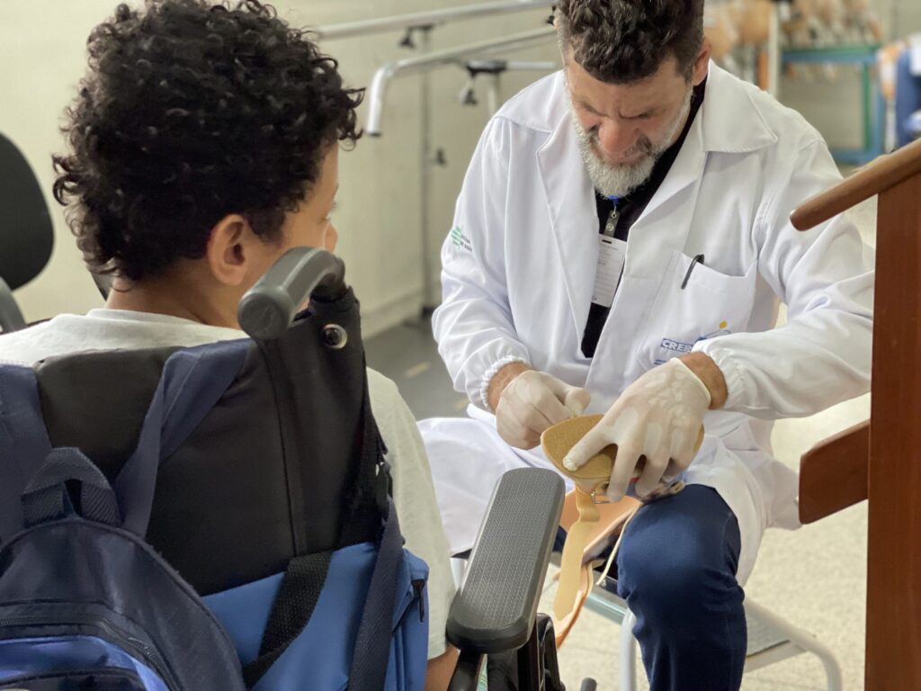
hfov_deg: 30.3
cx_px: 460
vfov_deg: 22.9
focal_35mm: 64
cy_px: 346
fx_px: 1703
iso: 250
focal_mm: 7.5
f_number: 2.2
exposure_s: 1/117
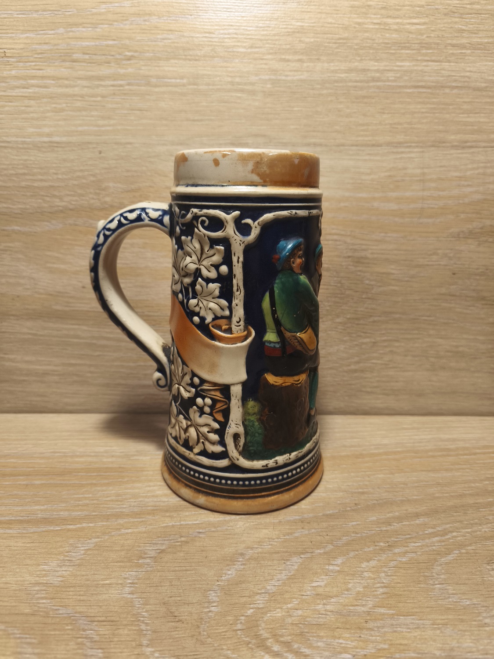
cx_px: 247
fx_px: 438
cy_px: 330
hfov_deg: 58.9
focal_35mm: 23
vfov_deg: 73.9
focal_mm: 5.35
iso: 160
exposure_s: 1/100
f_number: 1.7
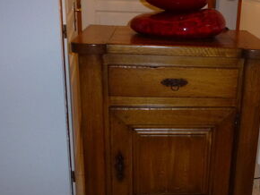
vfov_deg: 30.3
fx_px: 361
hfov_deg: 38.6
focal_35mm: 48
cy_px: 110
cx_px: 194
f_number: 3.5
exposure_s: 1/60
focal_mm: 5
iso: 250
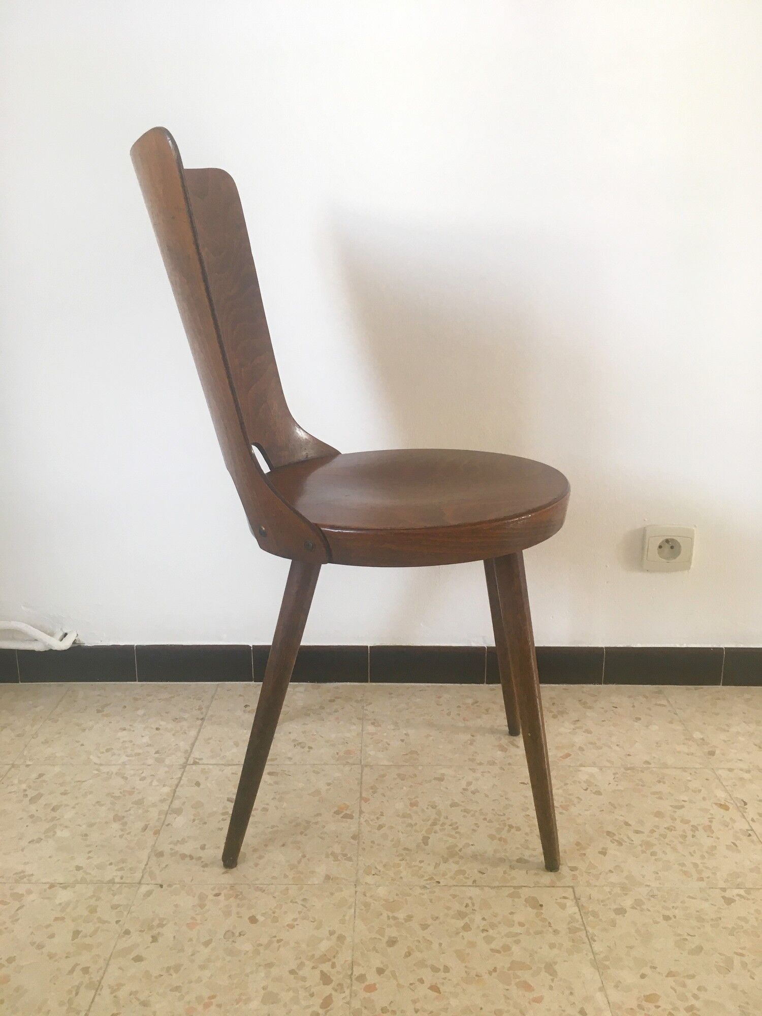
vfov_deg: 61.7
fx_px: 851
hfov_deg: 48.2
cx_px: 381
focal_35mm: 29
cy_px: 508
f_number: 2.2
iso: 40
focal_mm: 4.15
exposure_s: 1/33
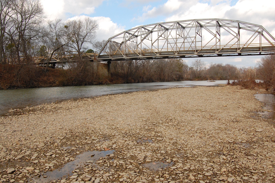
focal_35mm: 30
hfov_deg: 62.0
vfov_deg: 43.5
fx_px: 229
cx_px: 138
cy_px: 92
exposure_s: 1/320
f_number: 10
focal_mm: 20
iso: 400
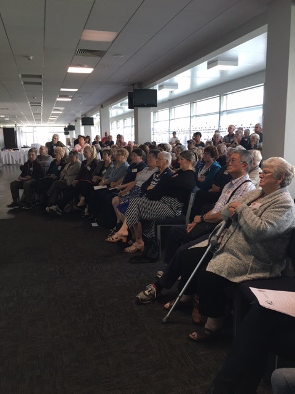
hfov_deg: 48.2
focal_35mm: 29
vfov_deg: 61.7
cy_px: 197
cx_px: 148
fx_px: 330
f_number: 2.2
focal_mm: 4.15
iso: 64
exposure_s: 1/33
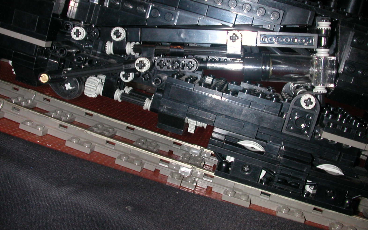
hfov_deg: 49.3
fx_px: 401
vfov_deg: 31.9
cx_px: 183
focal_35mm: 40
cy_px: 96
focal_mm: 5.6
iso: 100
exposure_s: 1/59.9
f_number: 4.5
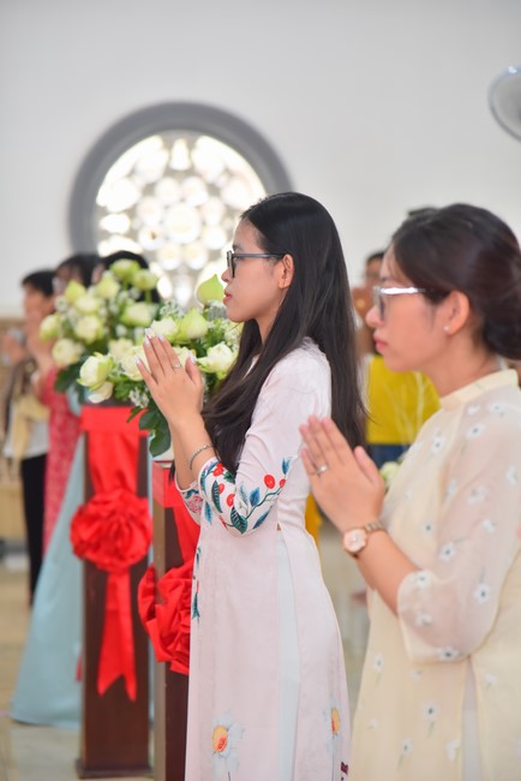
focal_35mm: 120
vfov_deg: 17.1
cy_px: 390
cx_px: 260
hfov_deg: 11.4
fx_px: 2602
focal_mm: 120
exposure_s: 1/125
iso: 1250
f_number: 4.5
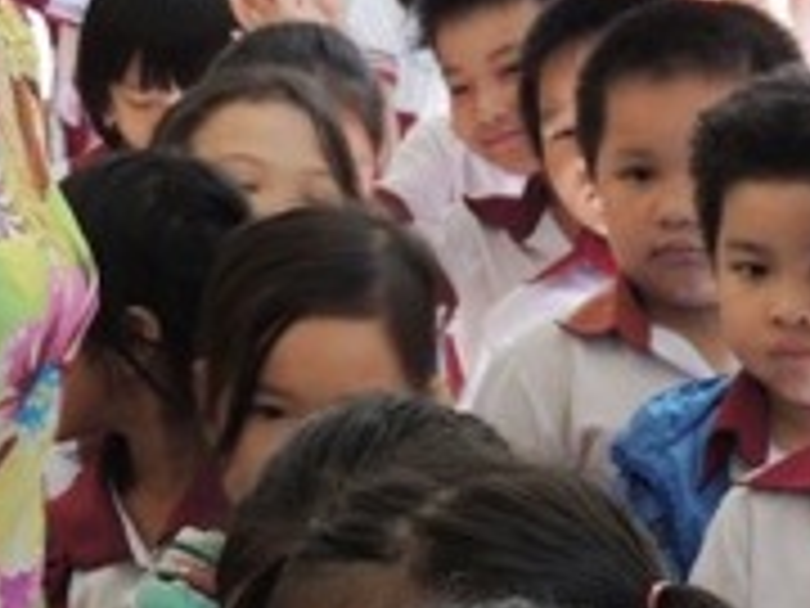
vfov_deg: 11.4
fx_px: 3042
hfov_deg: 15.2
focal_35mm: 130
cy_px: 266
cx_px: 495
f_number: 3.7
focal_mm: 9.8
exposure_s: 1/60
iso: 250
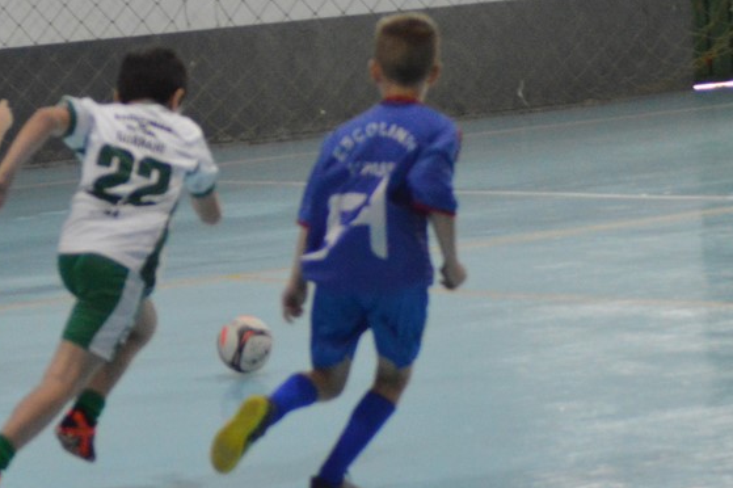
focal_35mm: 226
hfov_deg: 9.0
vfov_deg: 6.1
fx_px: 4599
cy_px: 121
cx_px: -20
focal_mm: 70
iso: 3200
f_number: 4
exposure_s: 1/500
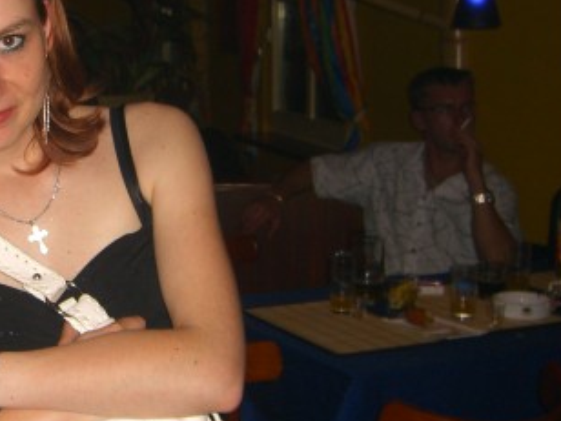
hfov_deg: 25.4
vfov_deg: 19.9
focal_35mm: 74
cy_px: 173
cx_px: 46
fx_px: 1199
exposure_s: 1/60
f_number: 2.8
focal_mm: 7.9
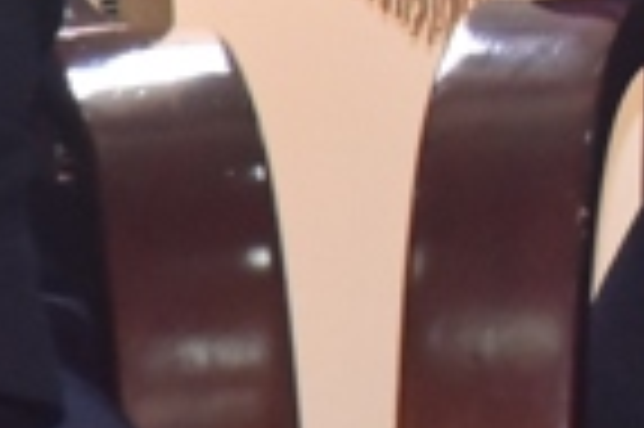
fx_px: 15367
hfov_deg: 2.4
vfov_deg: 1.6
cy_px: -876
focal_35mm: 860
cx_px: 1819
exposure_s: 1/250
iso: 3200
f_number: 11
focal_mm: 120
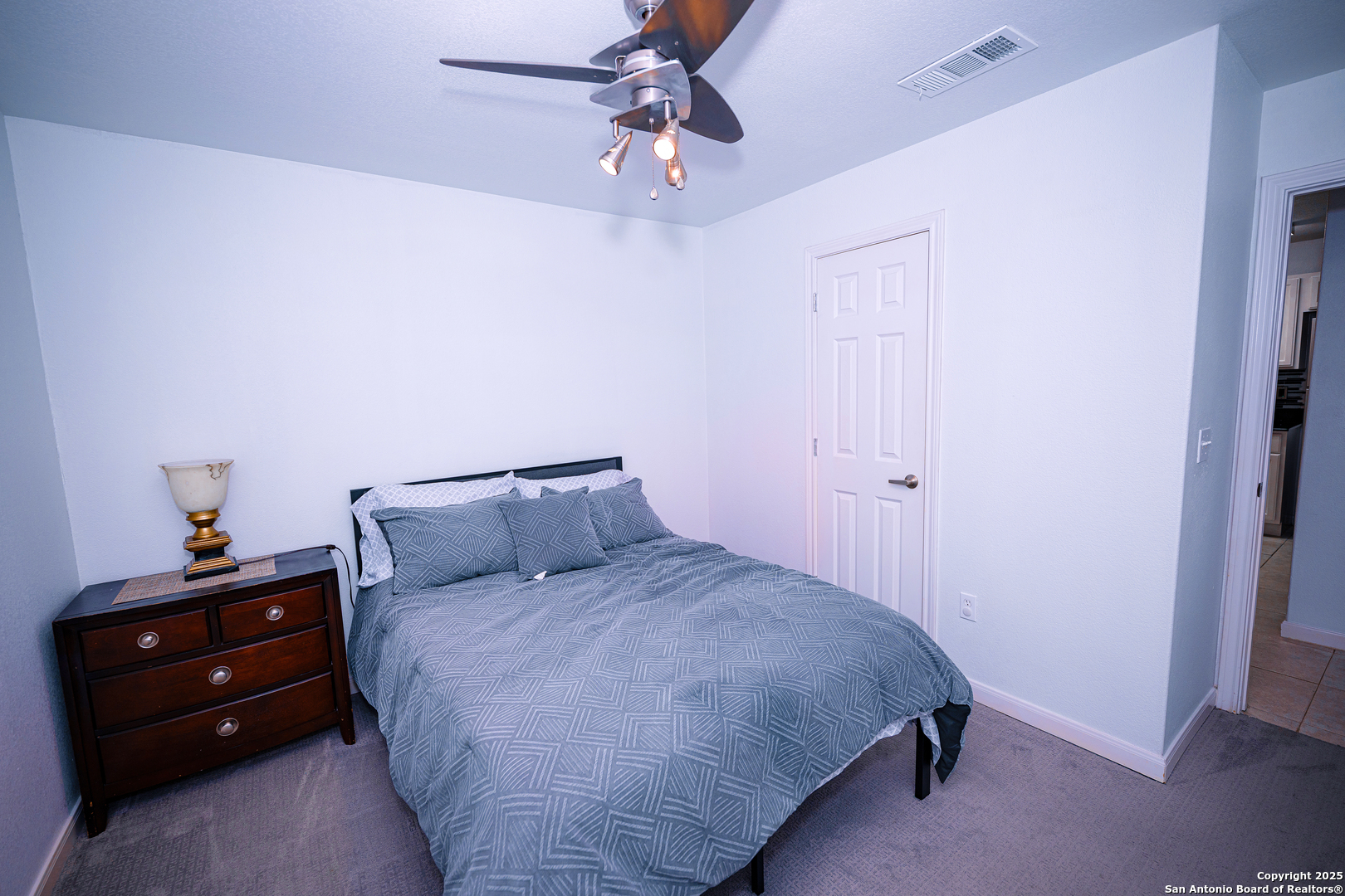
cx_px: 672
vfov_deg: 77.3
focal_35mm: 15
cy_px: 448
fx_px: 560
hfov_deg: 100.4
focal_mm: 15
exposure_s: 1/100
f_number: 2.8
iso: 125
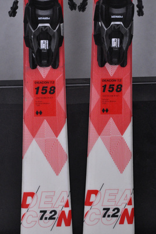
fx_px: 866
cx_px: 78
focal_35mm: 133
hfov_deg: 10.3
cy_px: 125
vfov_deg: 15.4
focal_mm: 80
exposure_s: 1/125
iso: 3200
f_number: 9.5
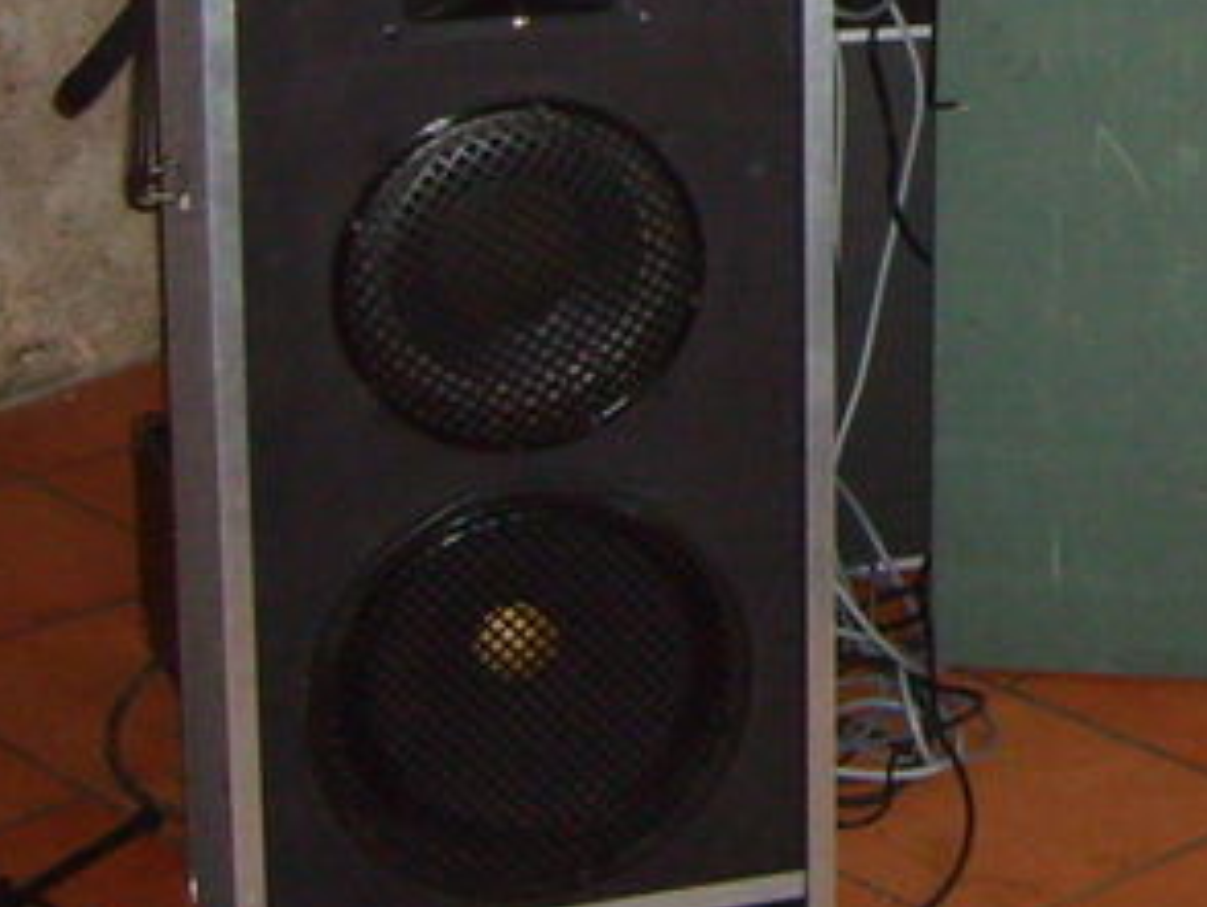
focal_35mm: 119
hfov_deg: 15.5
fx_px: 4153
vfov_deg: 12.0
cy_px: -349
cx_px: 1708
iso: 173
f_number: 2.8
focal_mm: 5.8
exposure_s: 1/45
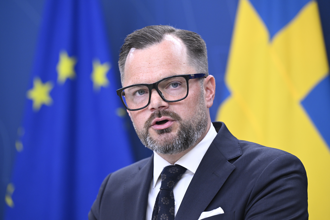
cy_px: 110
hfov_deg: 12.1
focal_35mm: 170
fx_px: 1558
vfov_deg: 8.1
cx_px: 165
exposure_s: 1/250
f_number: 4
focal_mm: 170
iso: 2000
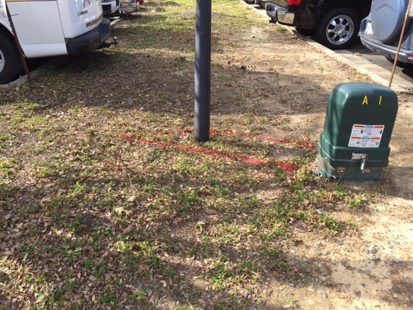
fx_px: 346
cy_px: 155
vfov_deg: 48.2
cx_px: 206
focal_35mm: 29
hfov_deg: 61.7
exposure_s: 1/482
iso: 32
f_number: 2.2
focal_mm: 4.15
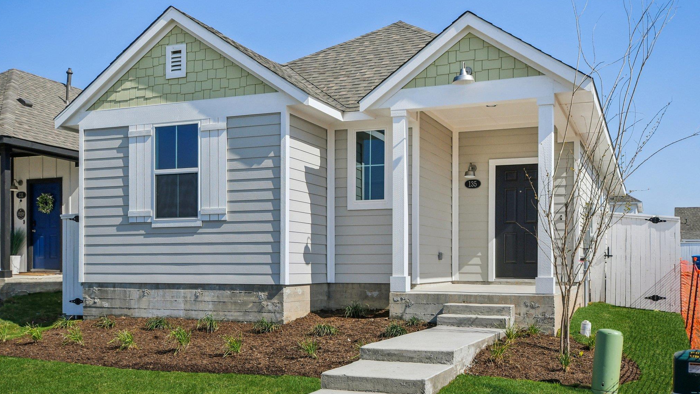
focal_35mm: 38
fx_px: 705
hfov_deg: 52.8
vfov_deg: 31.1
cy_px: 165
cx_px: 348
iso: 400
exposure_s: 1/2500
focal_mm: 24
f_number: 8
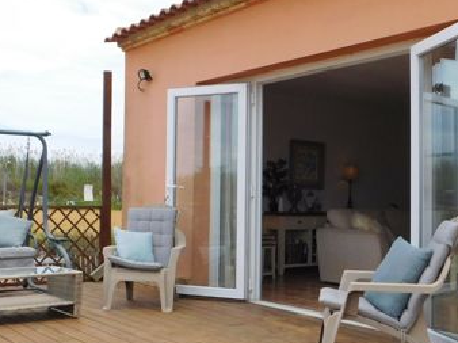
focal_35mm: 48
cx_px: 208
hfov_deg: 39.6
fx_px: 635
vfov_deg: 30.2
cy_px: 179
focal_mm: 4
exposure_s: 1/1250
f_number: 3
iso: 125
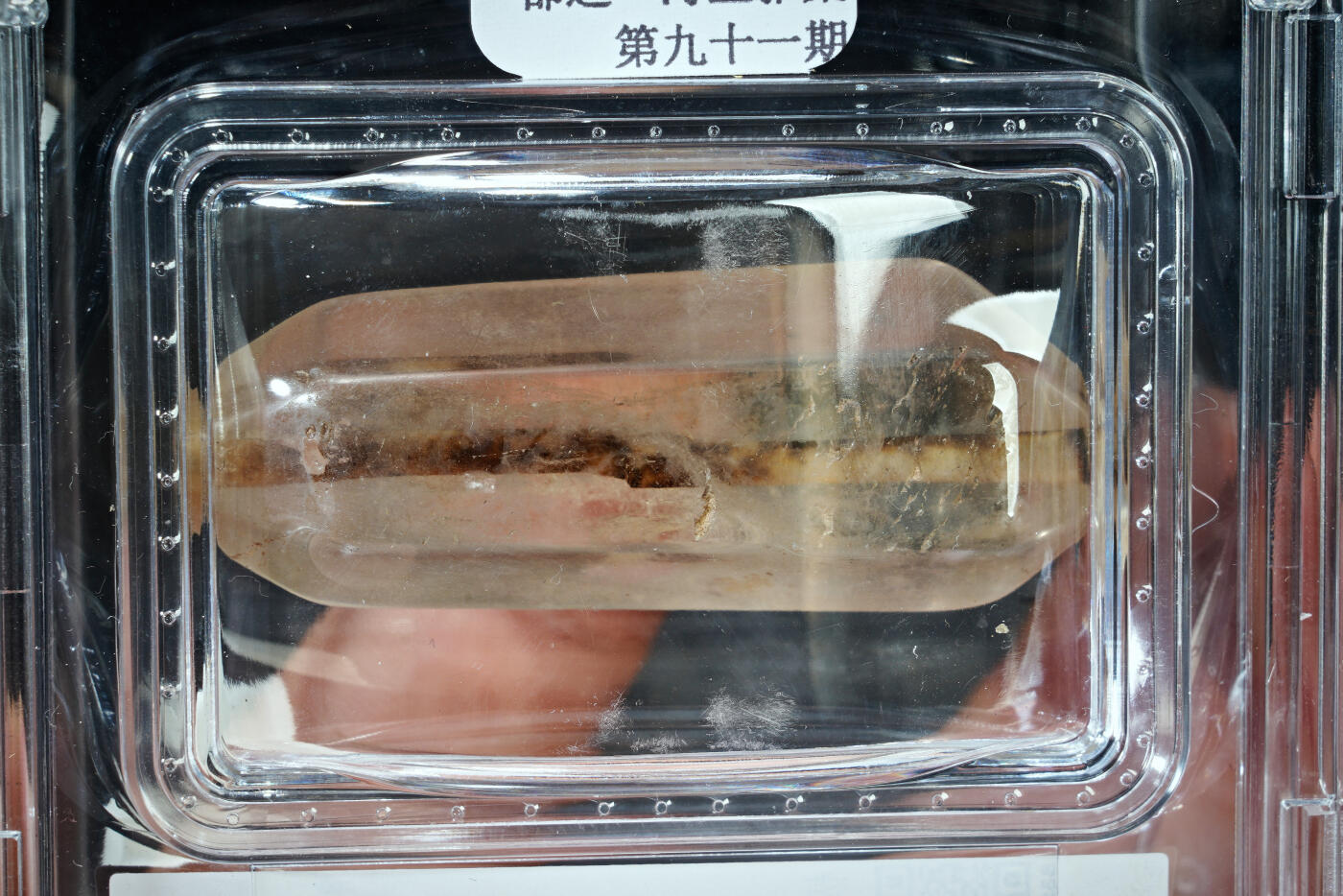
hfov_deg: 13.1
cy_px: 448
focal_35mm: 157
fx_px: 5858
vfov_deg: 8.7
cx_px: 672
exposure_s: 1/160
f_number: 18
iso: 100
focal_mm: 105
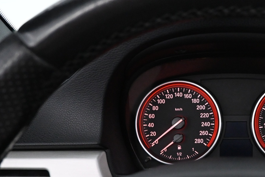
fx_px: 324
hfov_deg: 41.0
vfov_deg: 30.4
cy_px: 111
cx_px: 240
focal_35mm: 44
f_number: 4
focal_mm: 16
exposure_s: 1/60
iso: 4000
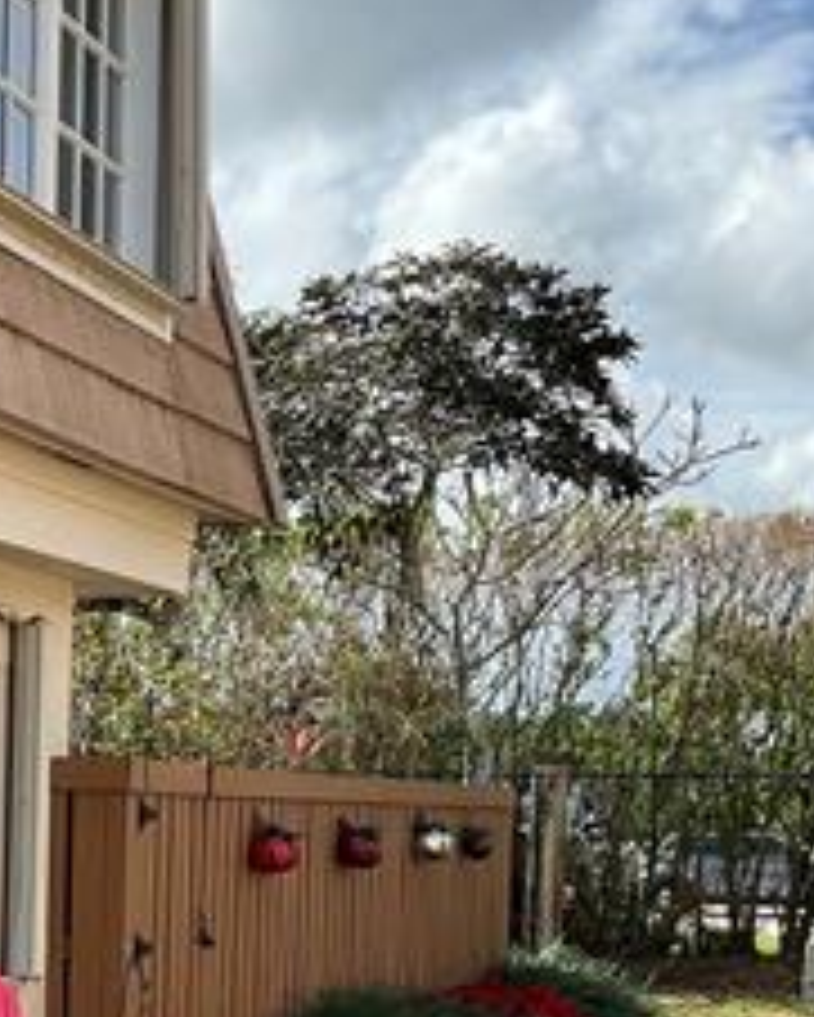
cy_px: 968
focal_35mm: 75
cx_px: -139
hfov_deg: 19.4
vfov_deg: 24.4
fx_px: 2257
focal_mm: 3
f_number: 1.8
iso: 16
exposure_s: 1/997
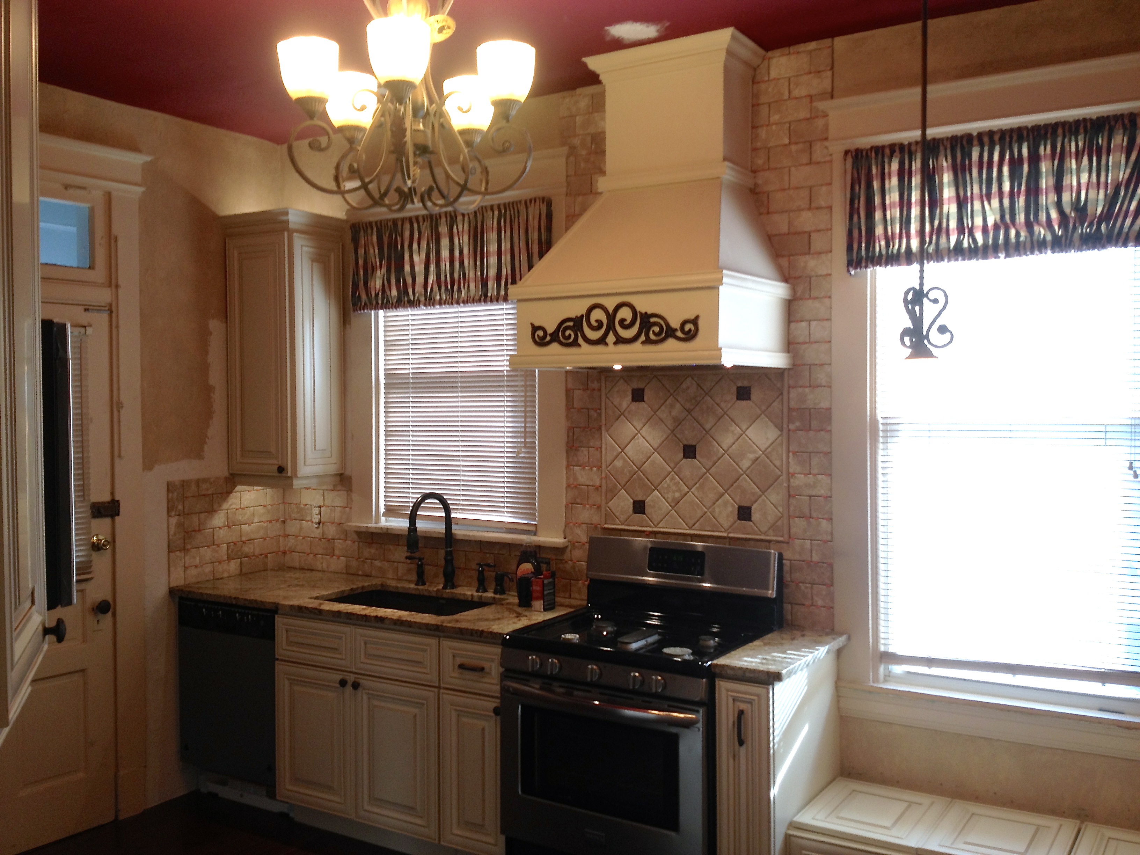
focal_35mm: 35
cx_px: 570
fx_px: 1153
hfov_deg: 52.6
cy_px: 428
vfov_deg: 40.7
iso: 50
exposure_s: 1/30
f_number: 2.4
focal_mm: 4.28
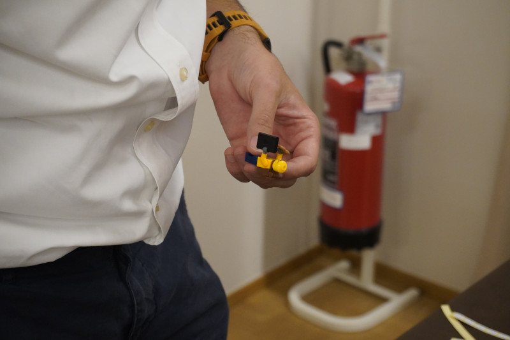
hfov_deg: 27.0
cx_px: 255
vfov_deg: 18.2
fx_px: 1062
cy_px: 170
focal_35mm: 75
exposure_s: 1/160
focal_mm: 50
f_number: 5.6
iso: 3200
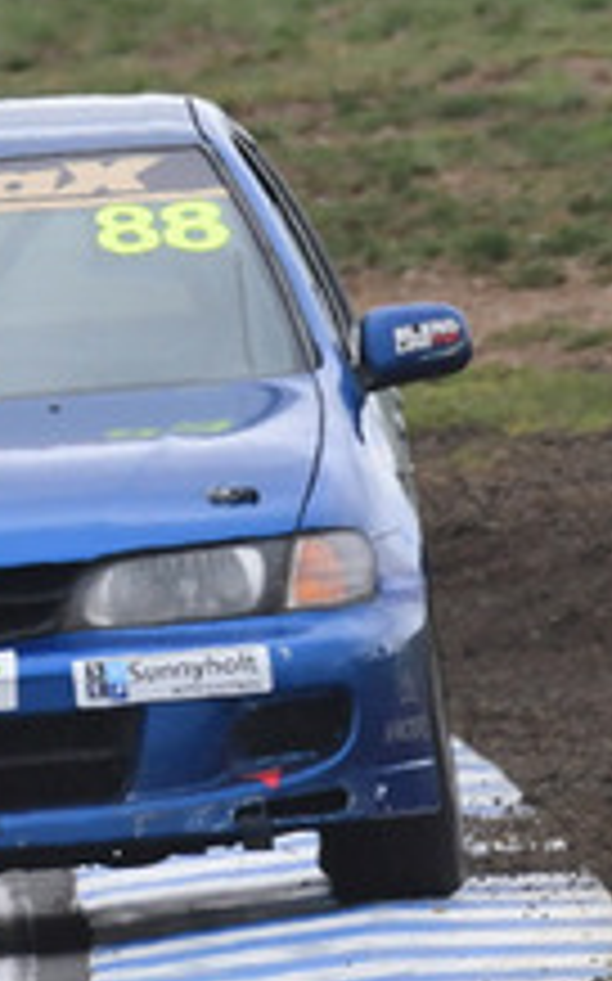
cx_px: -176
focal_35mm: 2810
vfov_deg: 0.7
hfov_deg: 0.5
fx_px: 75088
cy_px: 27
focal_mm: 500
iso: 500
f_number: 10
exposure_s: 1/640
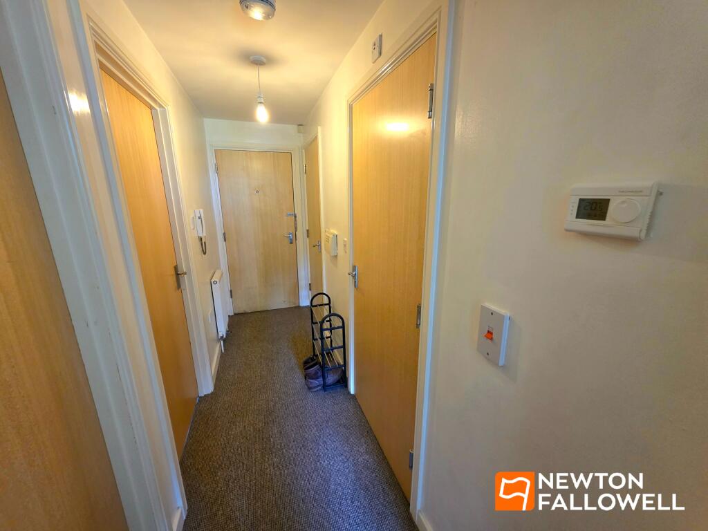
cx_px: 354
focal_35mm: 13
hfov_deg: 106.2
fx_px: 266
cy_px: 266
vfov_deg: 89.9
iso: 500
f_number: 1.9
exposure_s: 1/50.3
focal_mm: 2.2
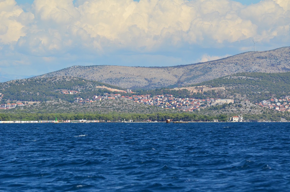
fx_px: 2170
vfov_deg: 5.1
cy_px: 96
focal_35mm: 270
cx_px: 145
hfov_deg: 7.6
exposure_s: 1/8000
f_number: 6.3
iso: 1000
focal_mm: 180
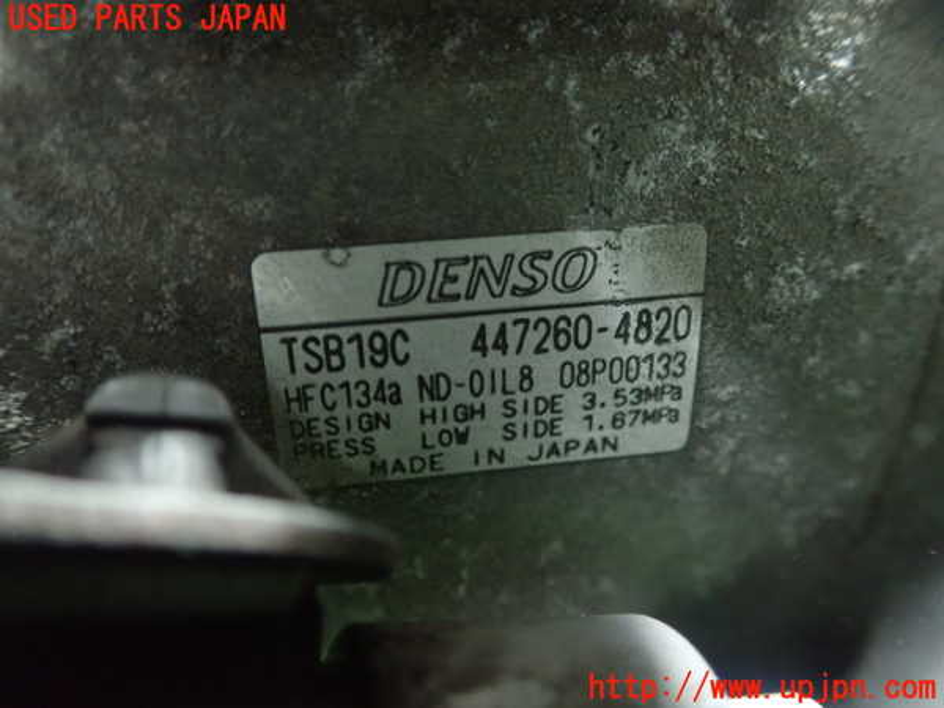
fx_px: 818
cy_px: 354
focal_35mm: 30
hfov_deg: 60.0
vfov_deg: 46.8
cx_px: 472
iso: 1250
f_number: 2.3
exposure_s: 1/30
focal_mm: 5.5
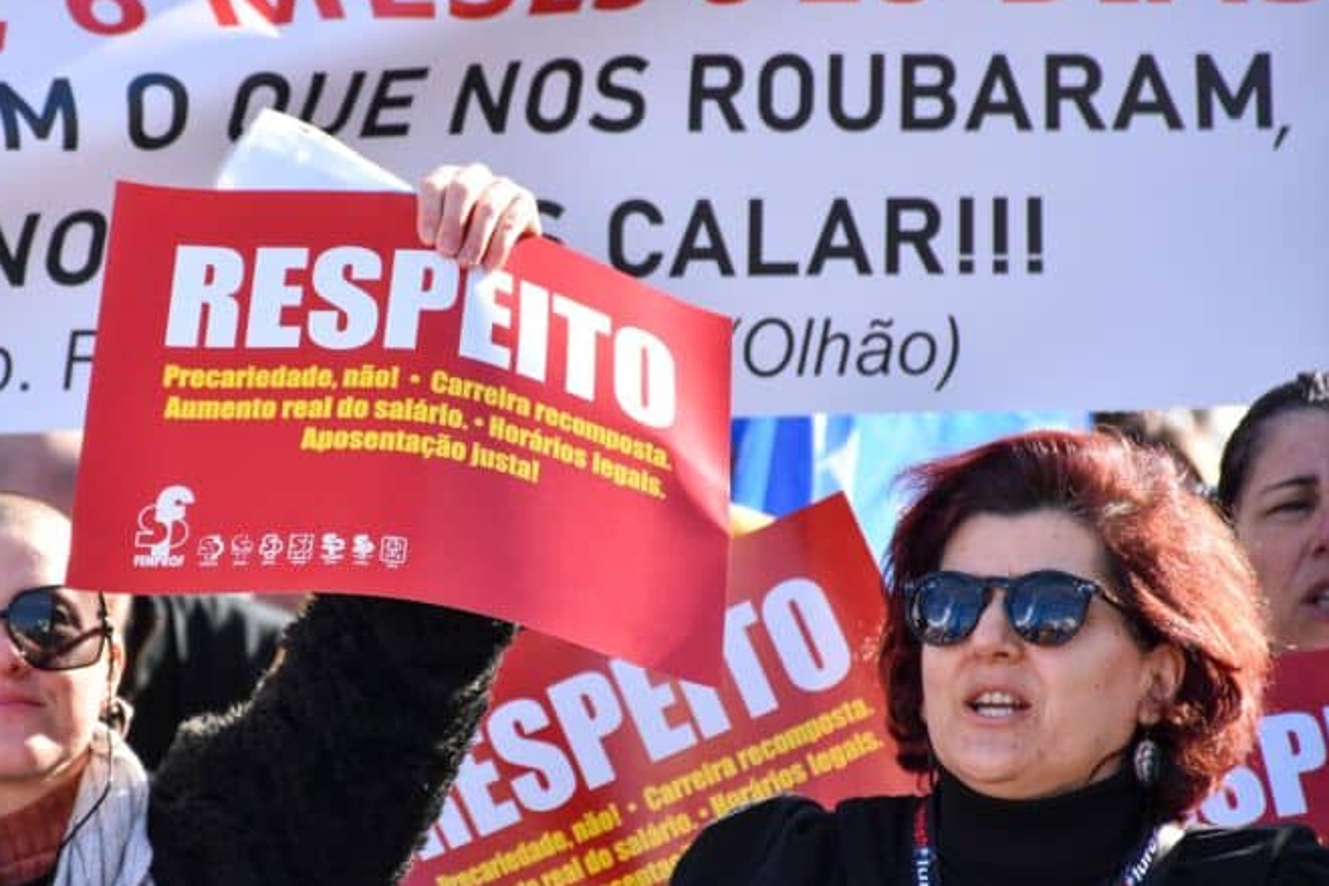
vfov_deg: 4.8
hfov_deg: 7.2
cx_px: 432
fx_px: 10592
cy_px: 531
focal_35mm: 287
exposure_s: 1/1600
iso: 800
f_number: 5.6
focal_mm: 140
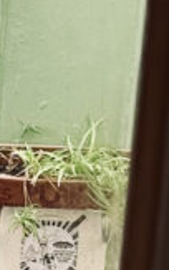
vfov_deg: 6.4
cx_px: -442
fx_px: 2349
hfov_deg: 3.9
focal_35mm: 319
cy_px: 505
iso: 50
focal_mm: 6.76
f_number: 1.78
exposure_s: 1/187
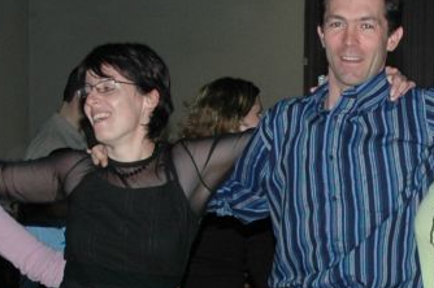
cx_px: 420
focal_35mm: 162
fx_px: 1951
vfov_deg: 8.2
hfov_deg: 12.6
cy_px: 454
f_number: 4
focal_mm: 24
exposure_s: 1/60
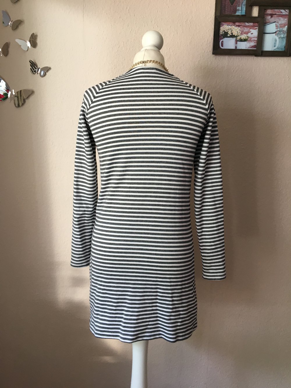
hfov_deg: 48.2
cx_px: 146
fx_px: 325
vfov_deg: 61.7
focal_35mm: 29
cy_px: 194
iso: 50
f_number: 2.2
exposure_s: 1/33
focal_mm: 4.15
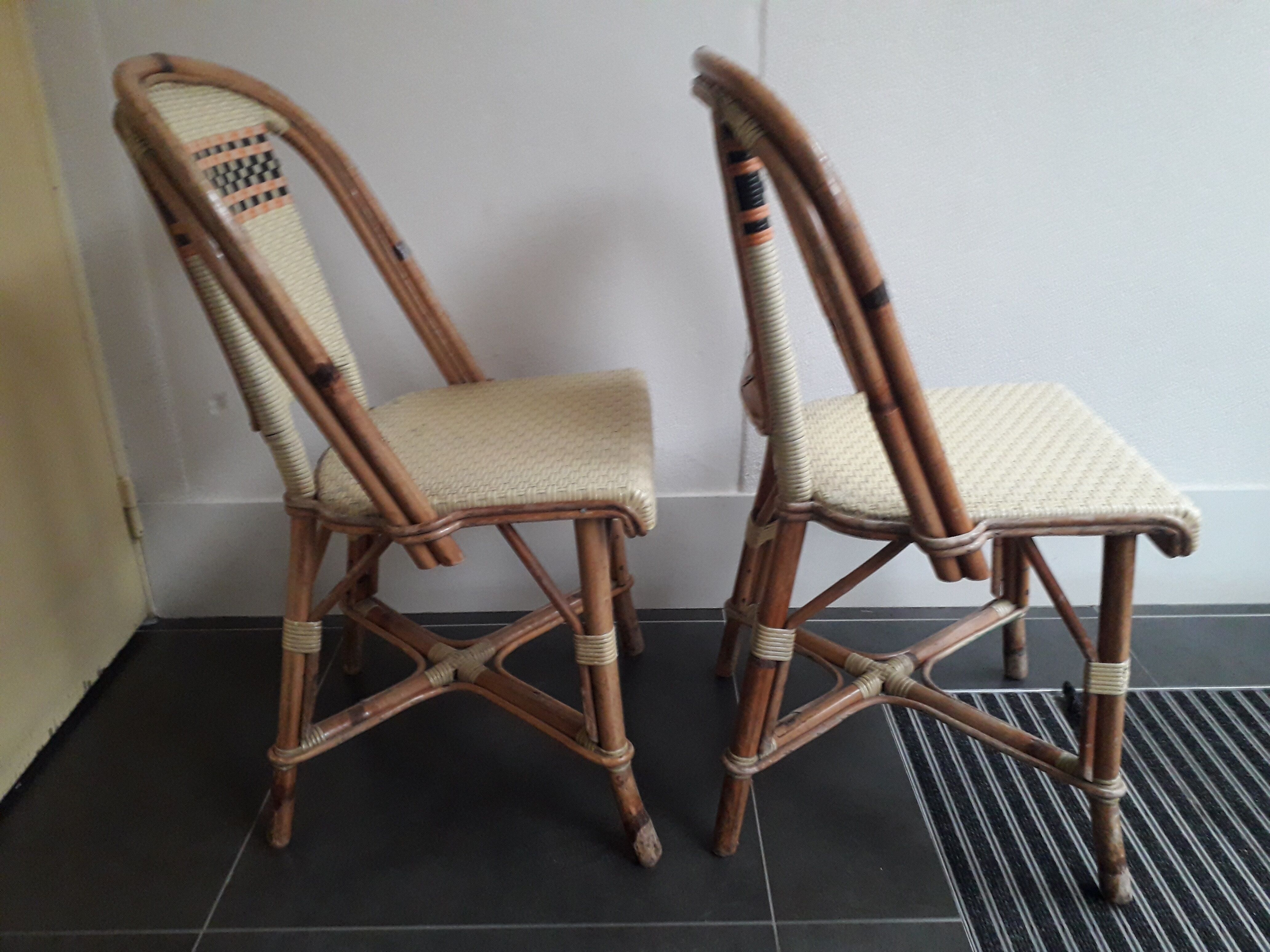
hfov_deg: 65.3
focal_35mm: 27
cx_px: 635
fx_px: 991
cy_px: 476
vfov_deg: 51.4
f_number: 1.9
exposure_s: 1/50
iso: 200
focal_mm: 3.6
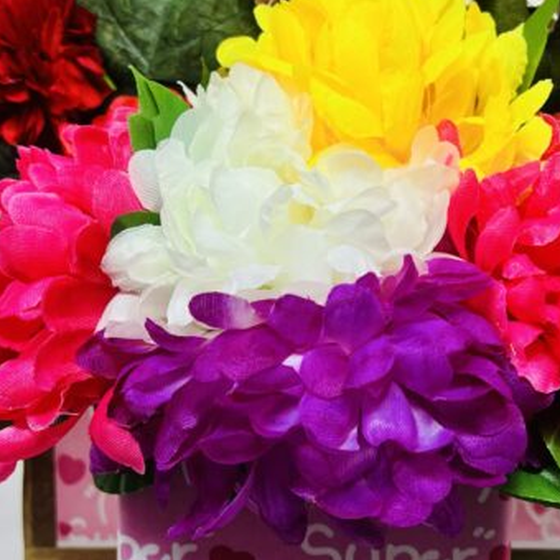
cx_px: 348
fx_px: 988
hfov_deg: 31.5
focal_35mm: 54
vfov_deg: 31.5
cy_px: 224
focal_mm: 5.7
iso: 64
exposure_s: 1/60
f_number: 1.5
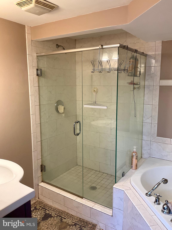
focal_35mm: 29
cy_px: 115
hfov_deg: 48.2
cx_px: 86
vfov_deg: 61.7
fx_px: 192
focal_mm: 3
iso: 50
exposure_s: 1/60
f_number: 1.8
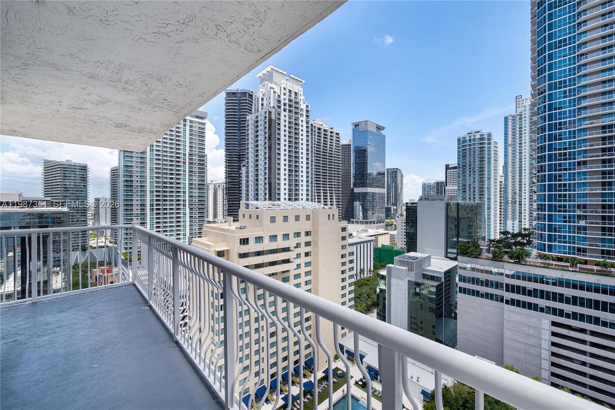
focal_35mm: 14
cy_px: 205
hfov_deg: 104.3
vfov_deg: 81.2
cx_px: 308
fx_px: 239
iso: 100
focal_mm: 7
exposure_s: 1/200
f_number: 5.6
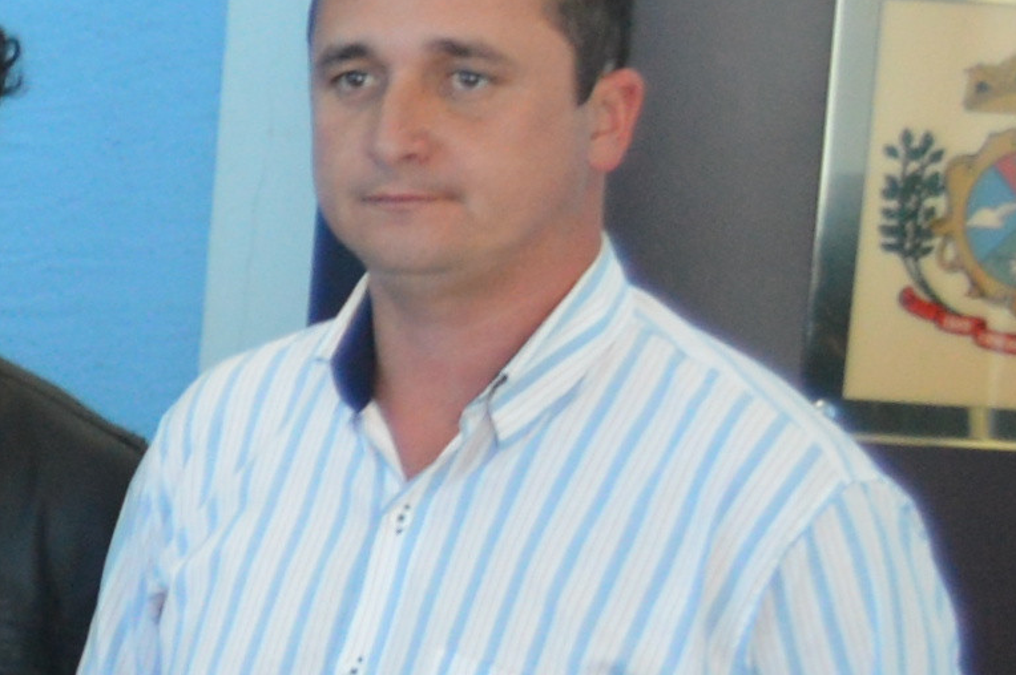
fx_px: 7331
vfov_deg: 5.3
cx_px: -2916
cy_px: 505
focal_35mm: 260
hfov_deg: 6.5
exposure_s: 1/30
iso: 400
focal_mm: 22
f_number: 3.8
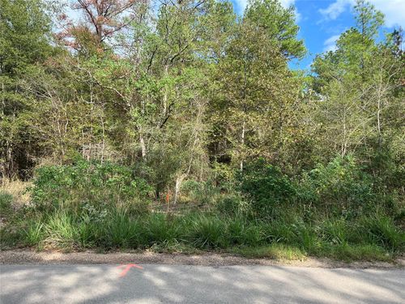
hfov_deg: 67.3
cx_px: 202
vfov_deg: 53.1
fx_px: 304
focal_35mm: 26
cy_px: 152
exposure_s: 1/1295
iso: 50
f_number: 1.5
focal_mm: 5.7
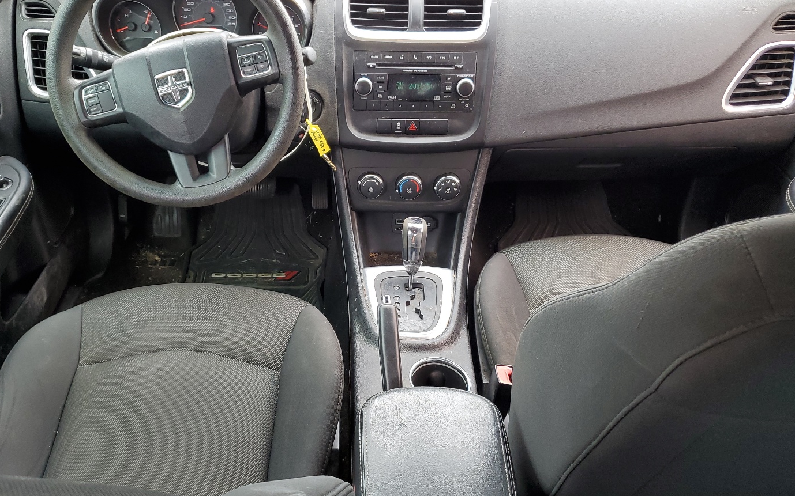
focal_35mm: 32
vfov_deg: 39.3
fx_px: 693
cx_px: 354
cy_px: 281
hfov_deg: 59.5
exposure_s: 1/120
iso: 58
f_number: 1.5
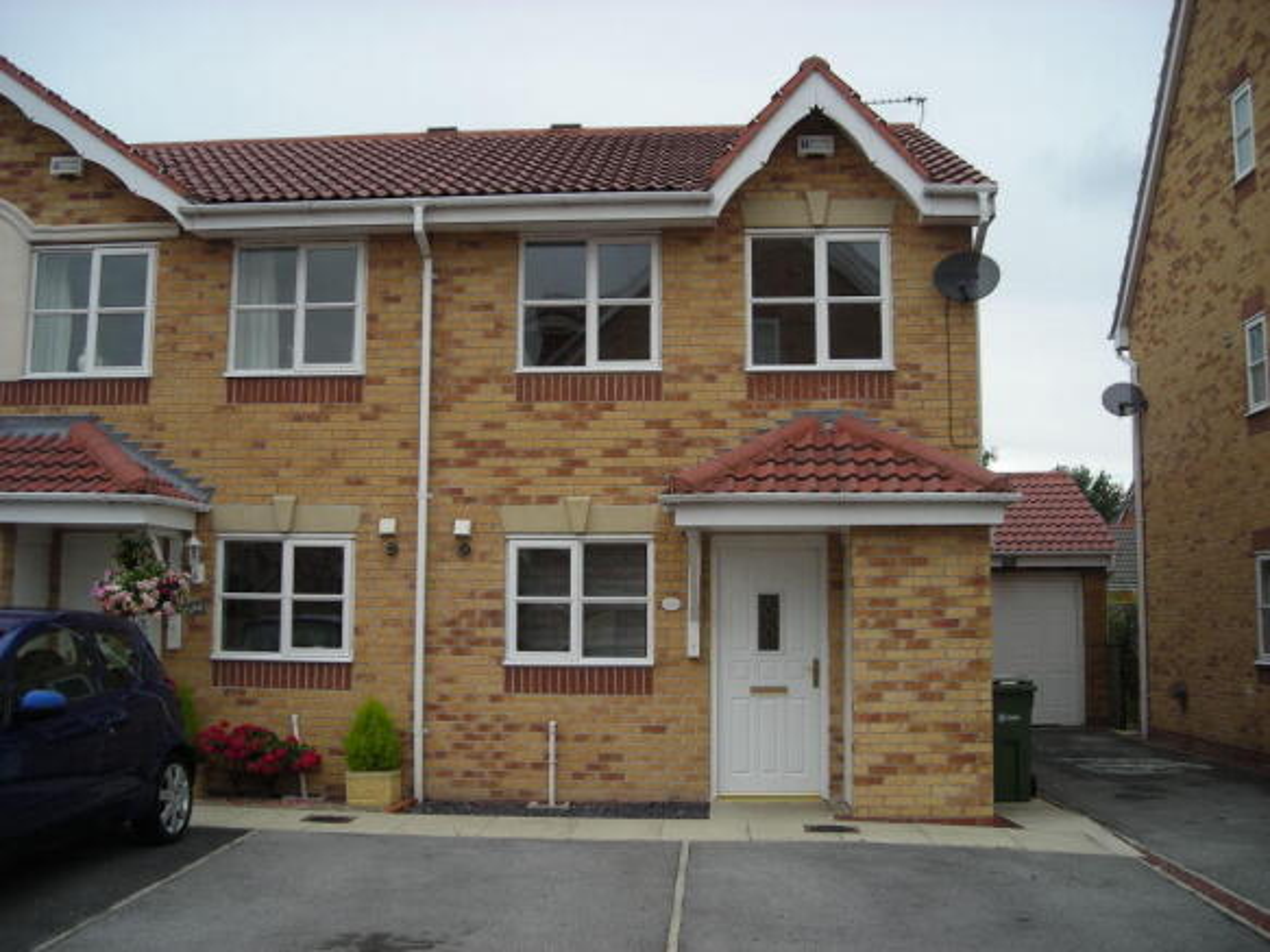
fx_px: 1394
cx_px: 635
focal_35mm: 38
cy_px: 476
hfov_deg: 49.0
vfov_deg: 37.7
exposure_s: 1/362
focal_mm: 6.3
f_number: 3.2
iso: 50
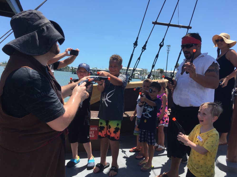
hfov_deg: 60.0
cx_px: 118
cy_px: 90
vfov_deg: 46.8
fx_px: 205
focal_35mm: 30
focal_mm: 4.15
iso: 25
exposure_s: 1/1183
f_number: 2.2
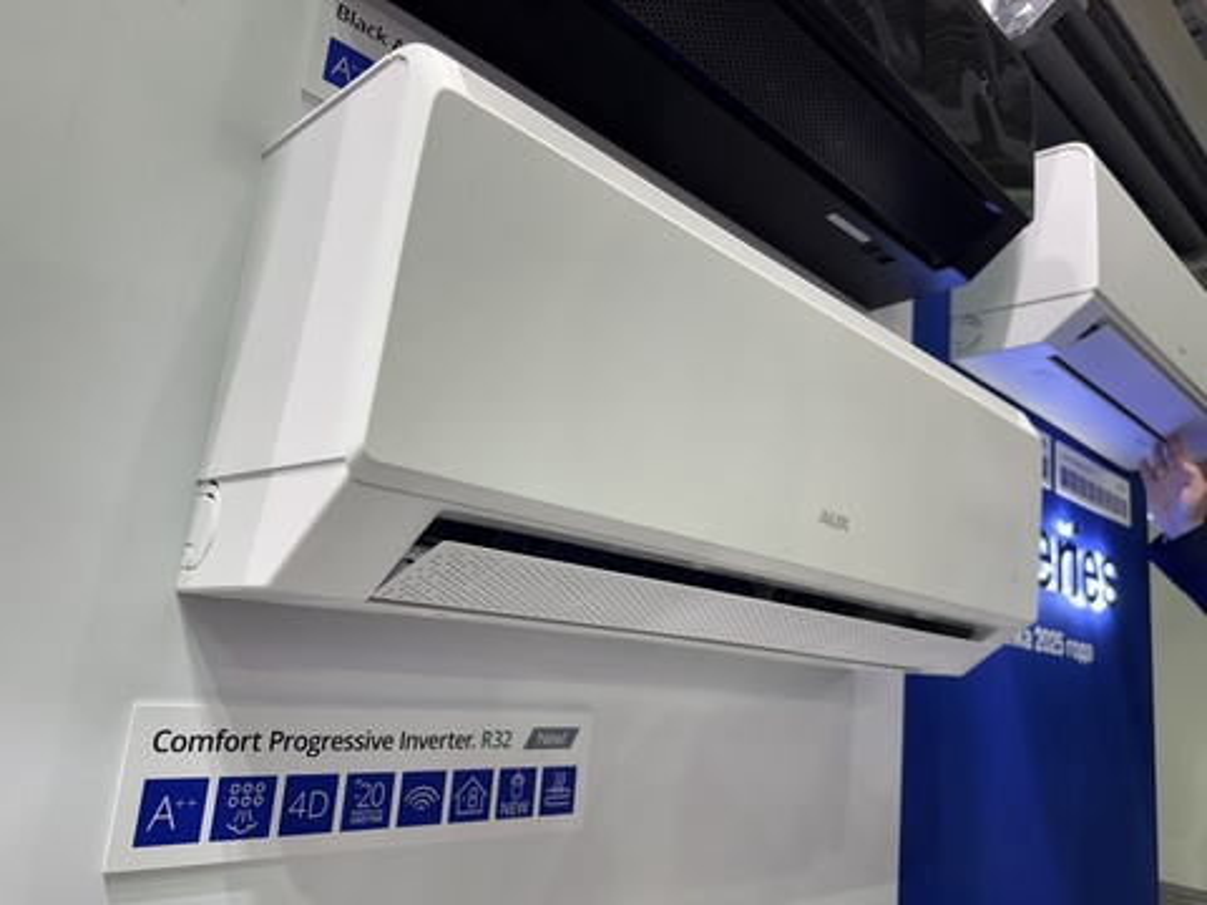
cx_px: 604
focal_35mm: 24
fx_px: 837
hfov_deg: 71.6
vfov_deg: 56.8
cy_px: 452
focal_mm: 6.76
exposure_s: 1/100
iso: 100
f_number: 1.78
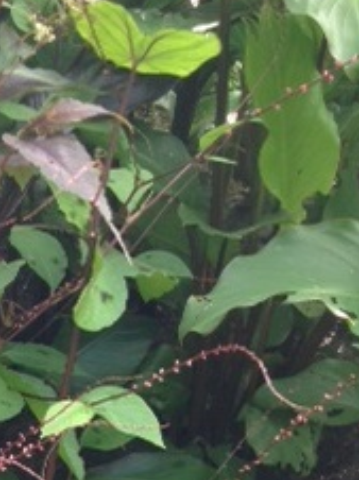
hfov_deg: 14.7
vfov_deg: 18.3
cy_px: 648
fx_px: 1372
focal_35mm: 99
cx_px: 17
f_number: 2.4
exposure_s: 1/60
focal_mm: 4.28
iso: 50
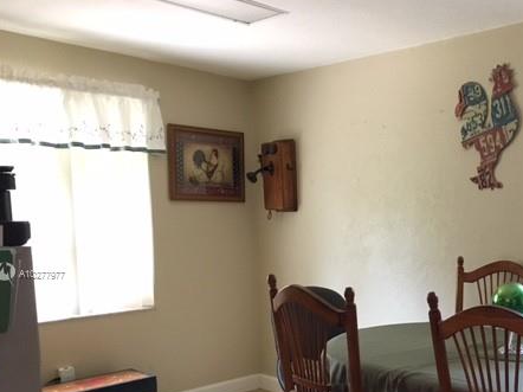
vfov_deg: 33.9
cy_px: 275
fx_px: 634
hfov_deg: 43.8
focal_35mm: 42
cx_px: 369
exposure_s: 1/30
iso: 200
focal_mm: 4.15
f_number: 2.2
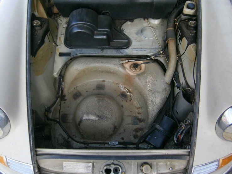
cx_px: 116
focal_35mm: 27
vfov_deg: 51.3
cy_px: 85
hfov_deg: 65.3
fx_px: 181
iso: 200
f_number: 2.8
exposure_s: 1/250
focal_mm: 4.7
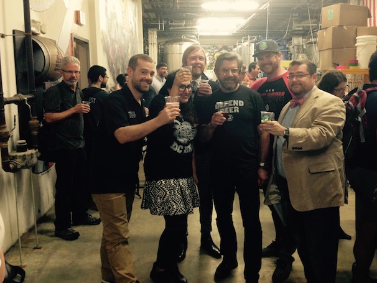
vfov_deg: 38.6
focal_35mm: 37
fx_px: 403
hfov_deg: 50.0
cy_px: 126
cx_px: 207
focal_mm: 4.12
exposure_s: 1/20
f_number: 2.4
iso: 160
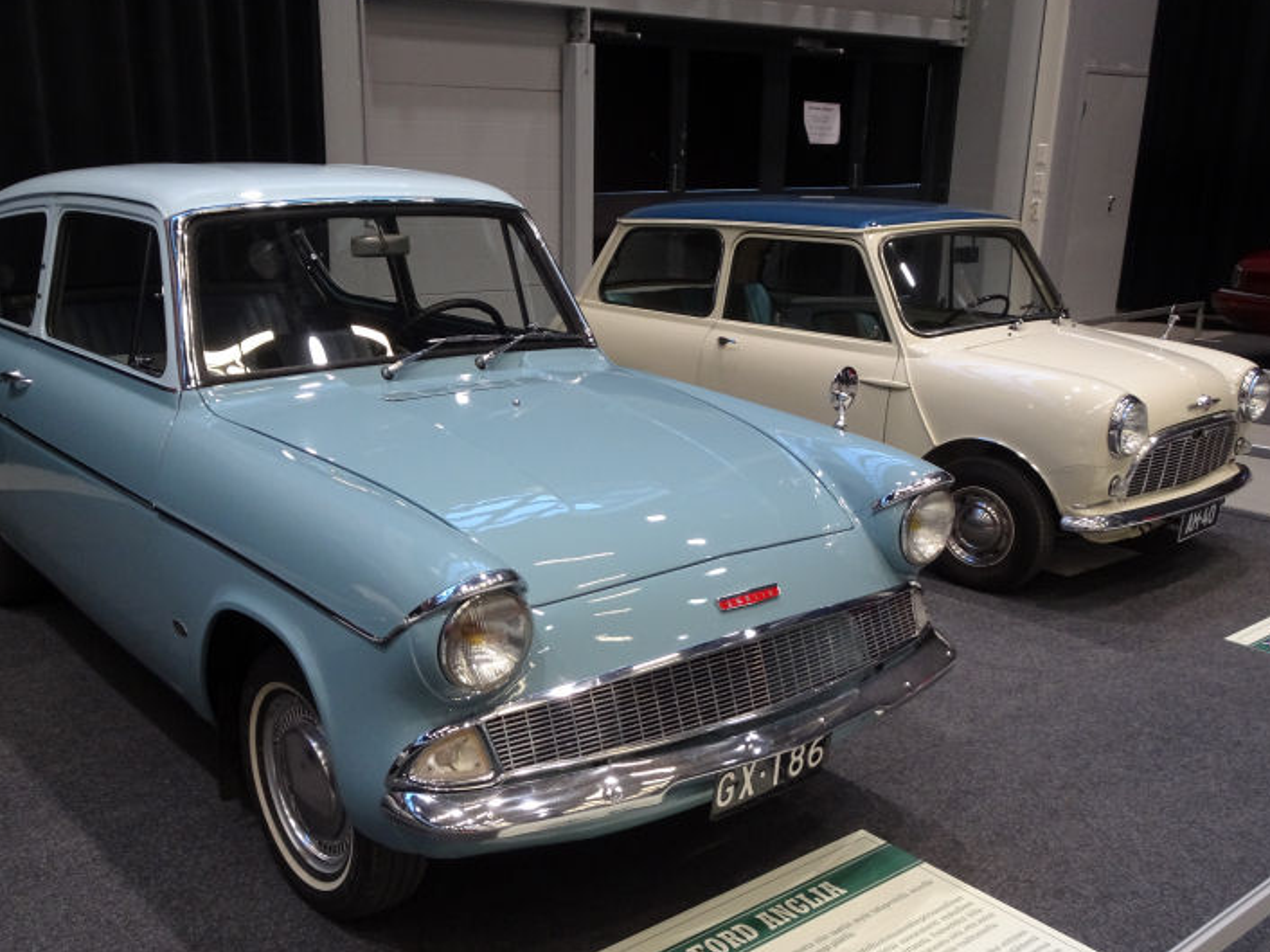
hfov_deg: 53.9
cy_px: 531
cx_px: 576
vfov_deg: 41.7
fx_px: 1247
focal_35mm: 34
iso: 200
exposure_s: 1/30
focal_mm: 5.09
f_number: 3.5
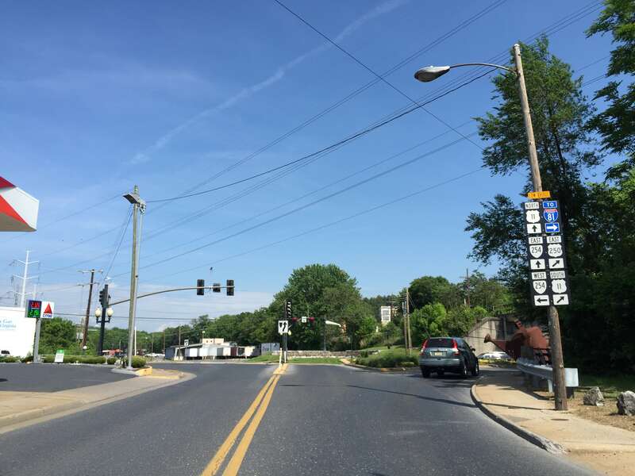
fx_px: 532
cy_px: 238
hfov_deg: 61.7
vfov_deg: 48.2
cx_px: 318
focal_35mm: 29
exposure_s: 1/1721
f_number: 2.2
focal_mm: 4.15
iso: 32
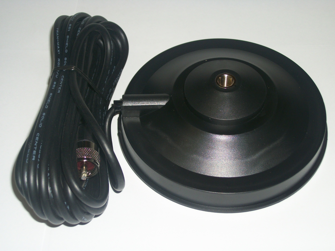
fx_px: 600
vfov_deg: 23.7
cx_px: 168
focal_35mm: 62
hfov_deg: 31.2
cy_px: 126
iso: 80
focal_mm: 11
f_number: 4.1
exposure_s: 1/100
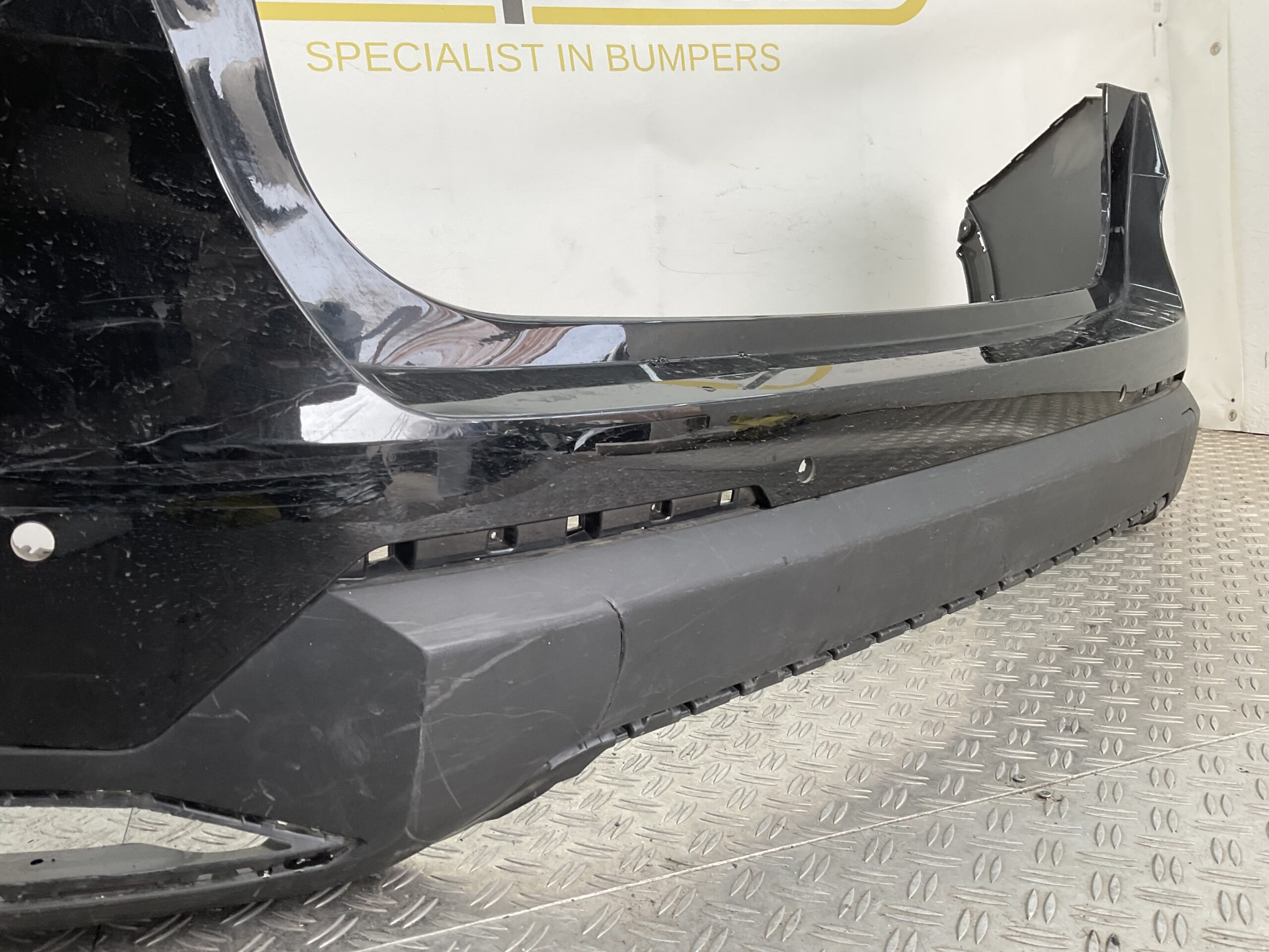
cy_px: 476
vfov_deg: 48.2
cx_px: 634
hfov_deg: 61.7
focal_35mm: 29
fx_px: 1063
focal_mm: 3
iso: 25
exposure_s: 1/120
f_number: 1.8
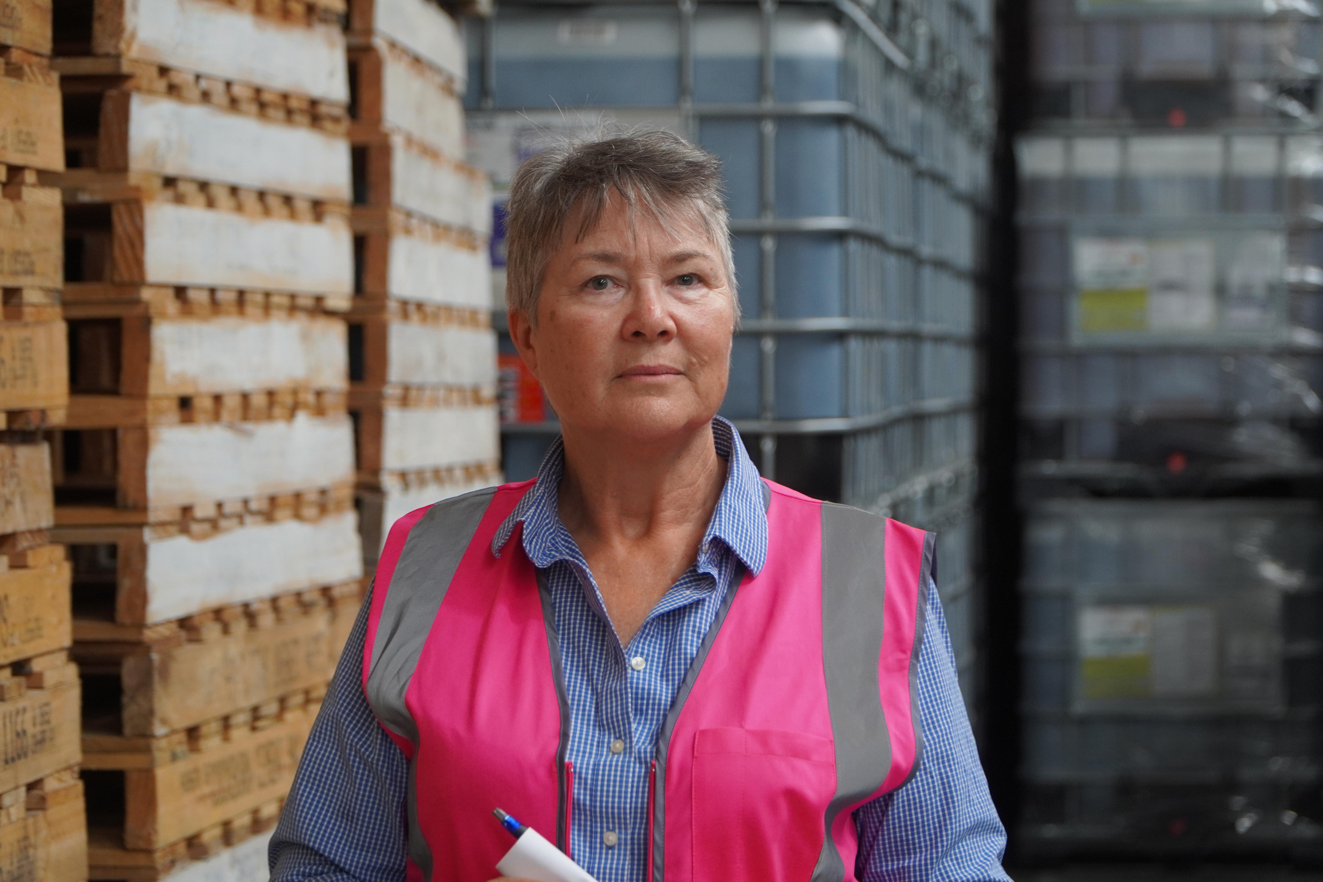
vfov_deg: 13.4
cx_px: 662
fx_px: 3748
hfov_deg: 20.0
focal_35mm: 102
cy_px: 441
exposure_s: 1/160
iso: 640
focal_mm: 68
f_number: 4
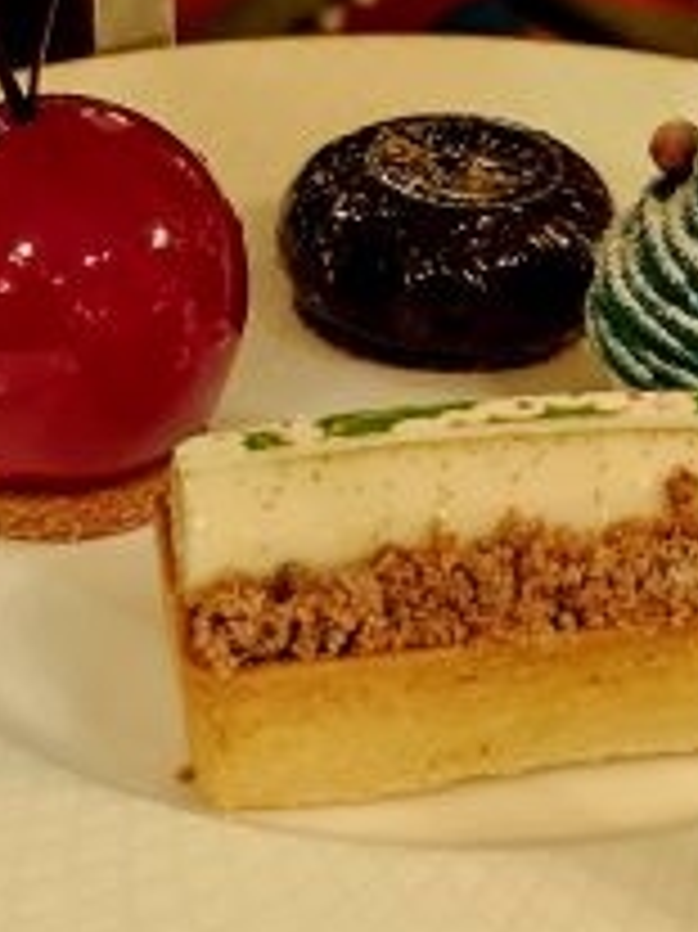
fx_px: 2557
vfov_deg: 20.6
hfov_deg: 15.5
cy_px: 281
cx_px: 549
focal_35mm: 95
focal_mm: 6.3
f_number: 1.7
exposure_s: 1/50
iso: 640
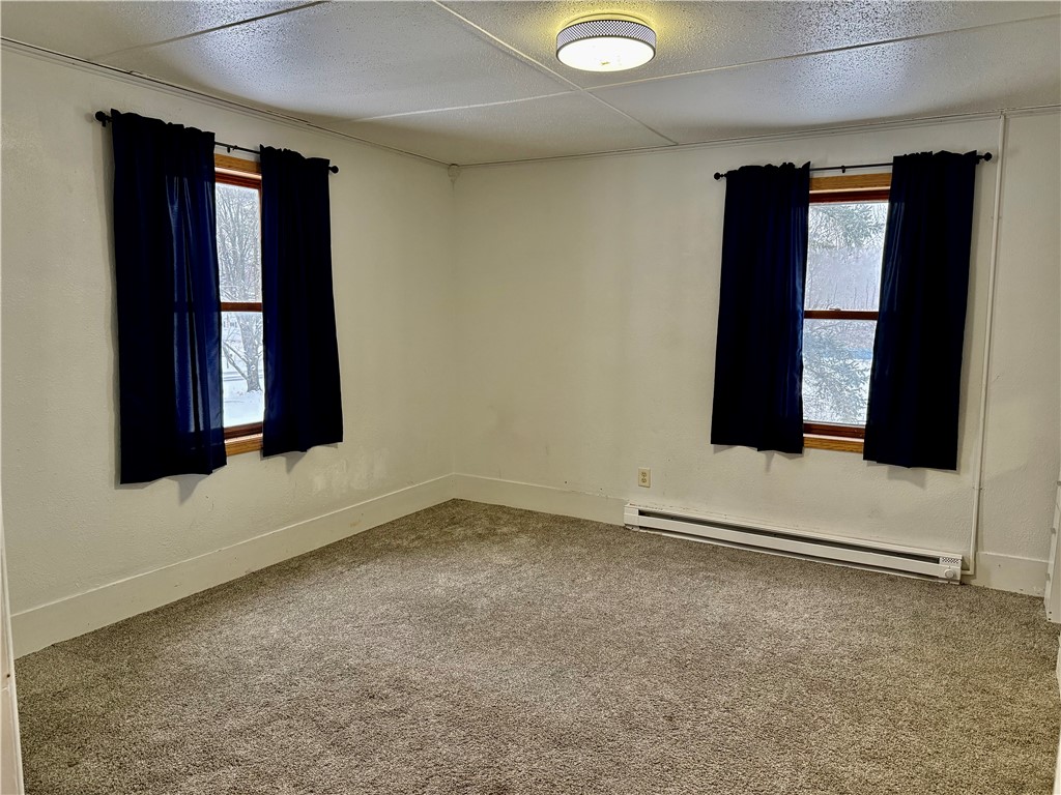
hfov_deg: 71.6
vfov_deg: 56.8
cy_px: 398
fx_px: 736
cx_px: 530
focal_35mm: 24
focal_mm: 6.76
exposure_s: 1/120
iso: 320
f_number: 1.78
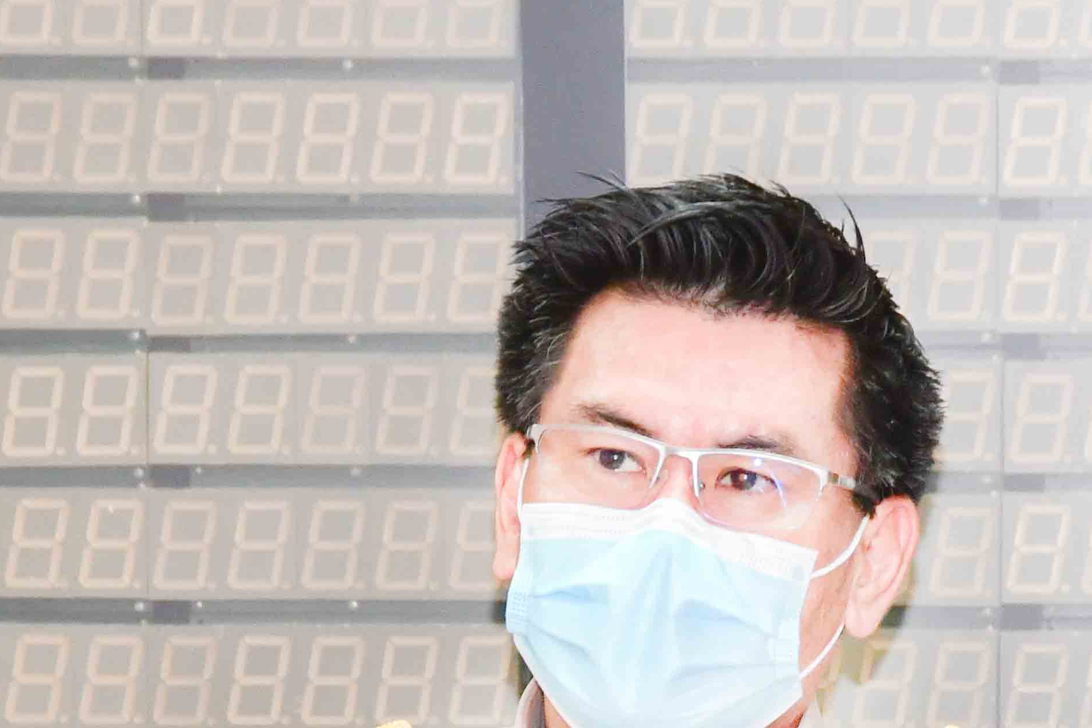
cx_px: 700
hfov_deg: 3.6
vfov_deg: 2.4
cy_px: 710
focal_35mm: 574
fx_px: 17409
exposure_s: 1/60
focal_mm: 130
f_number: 6
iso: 1400
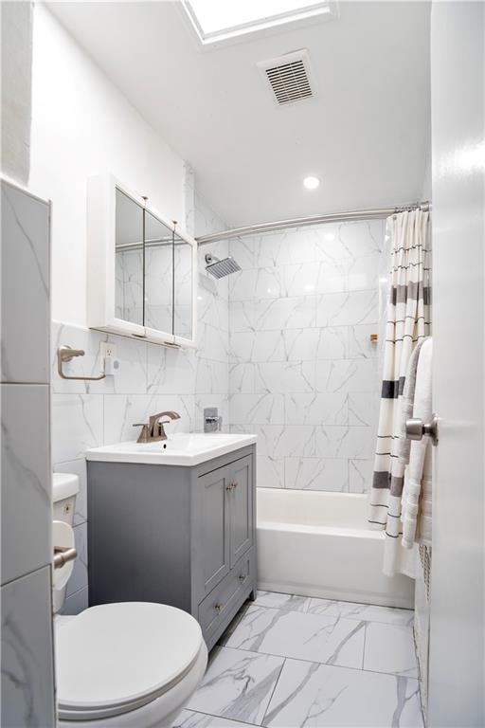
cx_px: 242
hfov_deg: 81.2
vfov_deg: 104.3
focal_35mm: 14
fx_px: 283
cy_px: 364
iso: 640
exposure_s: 1/20
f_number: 4
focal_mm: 14
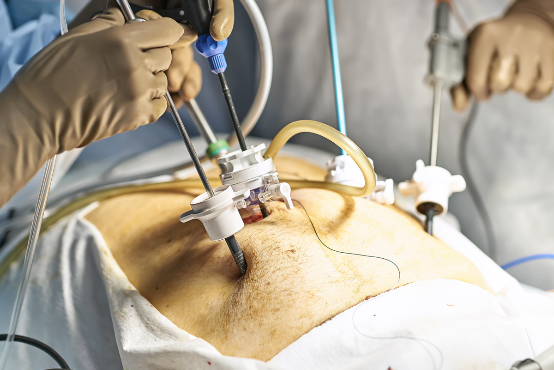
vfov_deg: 17.0
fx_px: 1231
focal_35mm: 80
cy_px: 126
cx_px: 253
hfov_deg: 25.3
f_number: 1.7
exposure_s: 1/500
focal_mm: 50
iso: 400
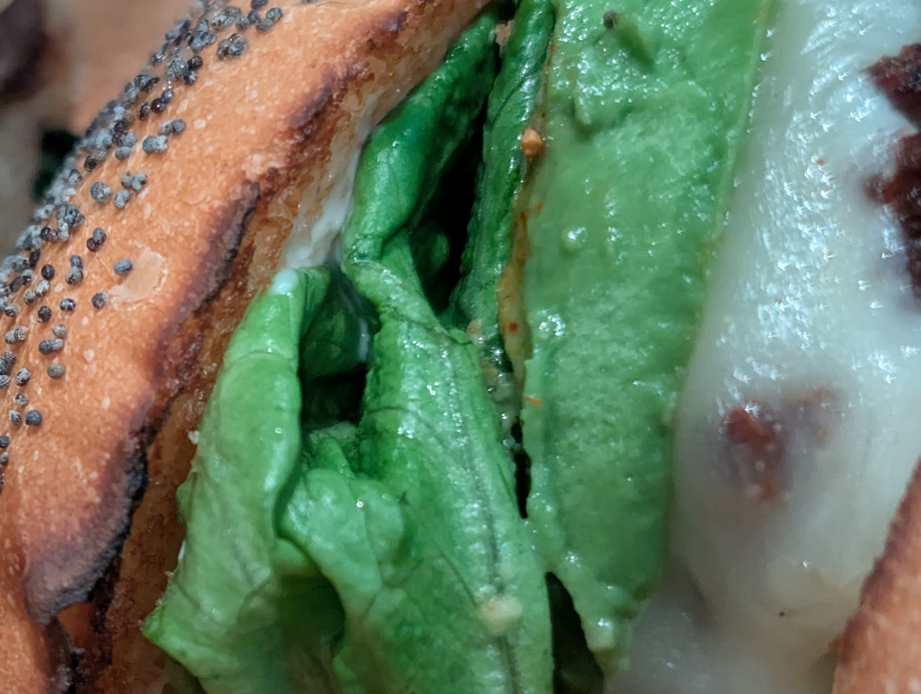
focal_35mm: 85
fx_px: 2265
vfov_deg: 17.3
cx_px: 42
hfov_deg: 22.3
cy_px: 502
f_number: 1.68
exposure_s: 1/44.4
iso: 1207
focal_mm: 6.9
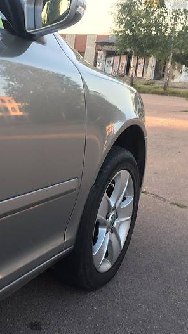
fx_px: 426
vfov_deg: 42.9
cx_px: 11
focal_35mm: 48
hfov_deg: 24.1
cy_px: 164
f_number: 2.2
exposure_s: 1/50
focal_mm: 4.2
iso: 25
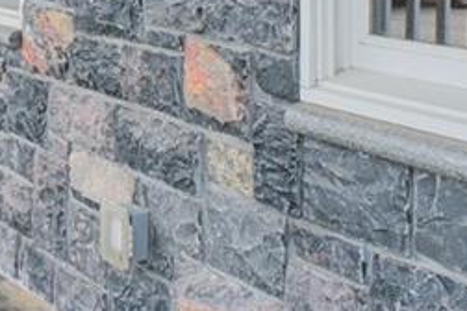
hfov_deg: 30.3
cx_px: -13
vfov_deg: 20.6
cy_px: -76
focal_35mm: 61
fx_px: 791
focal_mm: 10
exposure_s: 1/60
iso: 400
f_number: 10
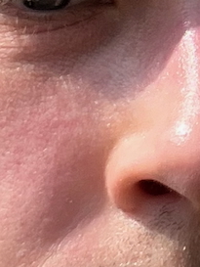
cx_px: 558
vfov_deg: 8.6
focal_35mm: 220
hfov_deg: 6.3
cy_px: -220
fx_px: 1693
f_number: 2.2
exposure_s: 1/575
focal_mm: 2.71
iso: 32
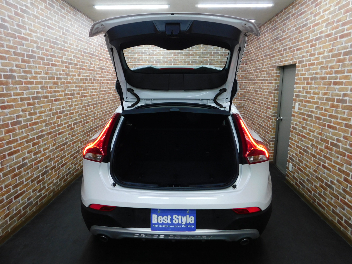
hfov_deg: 73.9
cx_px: 176
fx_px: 234
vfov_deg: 58.9
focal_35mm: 23
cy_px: 132
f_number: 3
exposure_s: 1/30
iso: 160
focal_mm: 4
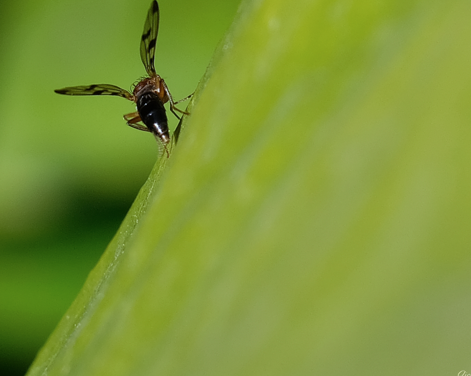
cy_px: 171
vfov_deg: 14.1
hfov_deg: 17.6
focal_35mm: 109
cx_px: 255
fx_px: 1519
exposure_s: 1/400
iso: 400
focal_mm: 56.2
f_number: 7.1
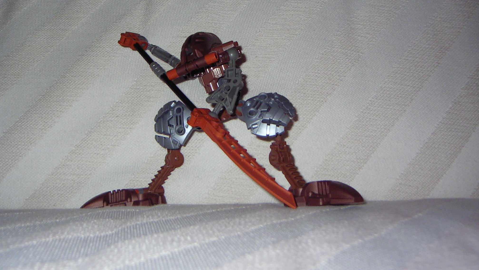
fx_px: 508
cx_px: 240
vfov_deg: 29.6
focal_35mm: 40
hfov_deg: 50.5
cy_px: 98
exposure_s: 1/30
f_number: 2.8
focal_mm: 5.6
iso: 100
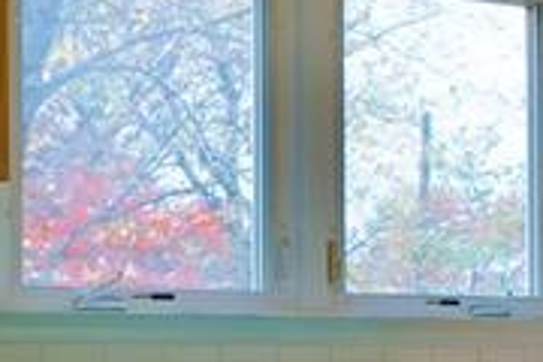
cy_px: 407
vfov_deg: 14.2
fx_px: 1415
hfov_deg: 21.4
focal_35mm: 94
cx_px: 87
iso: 100
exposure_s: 1/60
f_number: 2.8
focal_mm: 11
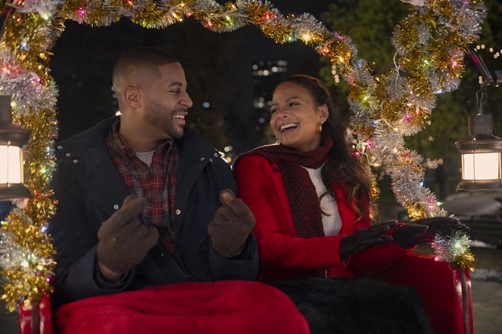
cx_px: 251
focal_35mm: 40
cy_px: 167
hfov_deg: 48.5
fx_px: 558
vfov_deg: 33.4
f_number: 2.8
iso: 3200
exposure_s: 1/80
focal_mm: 40
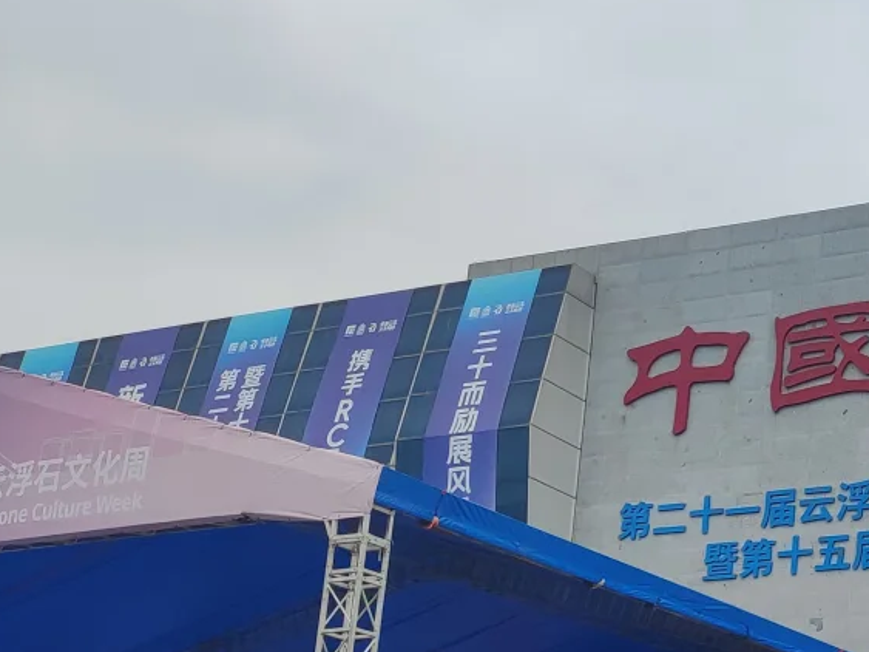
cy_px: 516
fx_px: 1606
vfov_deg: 22.6
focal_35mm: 64
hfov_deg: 26.7
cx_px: 1057
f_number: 1.79
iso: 50
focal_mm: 4.71
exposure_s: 1/1288
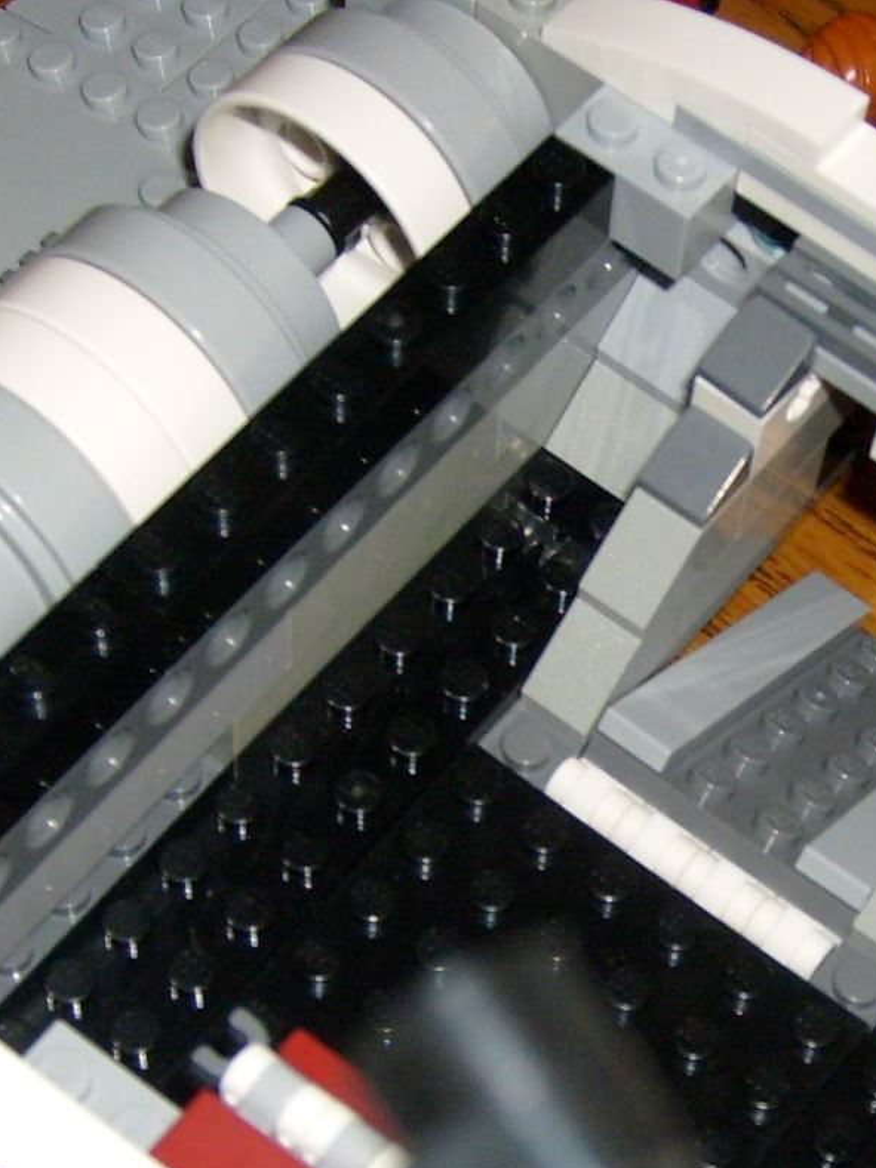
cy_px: 900
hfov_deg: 16.1
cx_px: 754
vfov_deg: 21.3
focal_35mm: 91
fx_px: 3070
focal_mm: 5.8
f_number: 2.8
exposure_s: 1/45
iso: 100
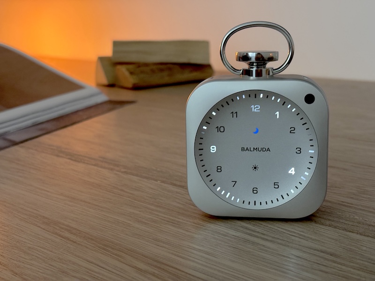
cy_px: 140
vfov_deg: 28.0
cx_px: 188
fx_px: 563
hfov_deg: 36.8
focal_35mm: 52
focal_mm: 5.96
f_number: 1.6
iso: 400
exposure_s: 1/20
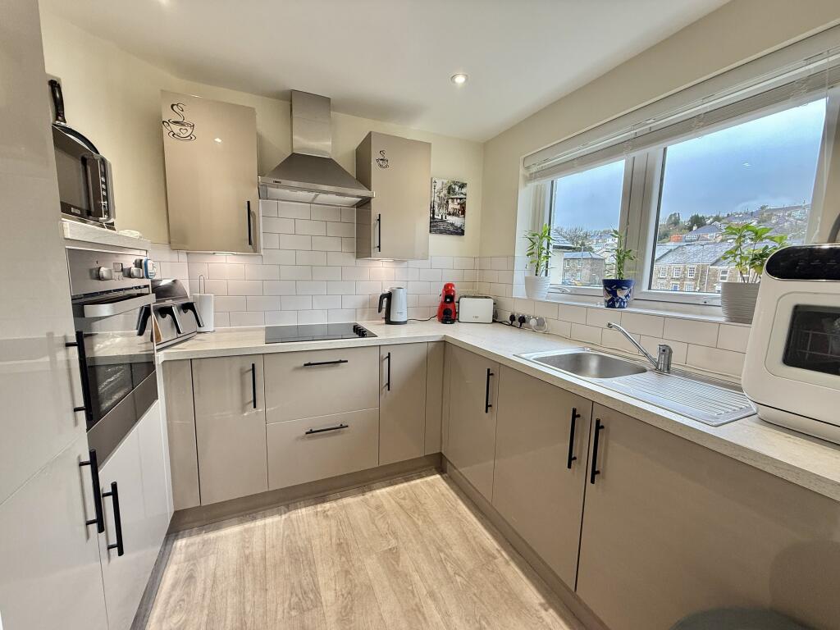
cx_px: 420
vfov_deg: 85.7
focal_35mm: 14
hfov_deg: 102.1
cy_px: 315
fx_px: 340
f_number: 2.2
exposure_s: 1/100
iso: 125
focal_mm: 2.22
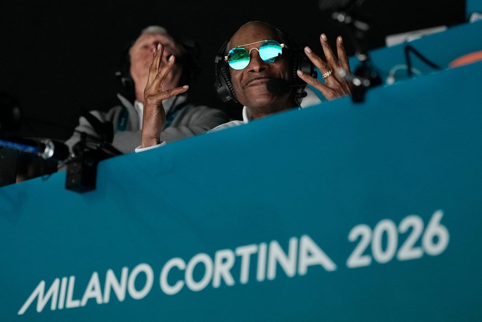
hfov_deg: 39.6
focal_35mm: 50
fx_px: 670
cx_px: 241
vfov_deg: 27.0
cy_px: 161
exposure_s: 1/1250
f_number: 2
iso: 4000
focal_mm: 50
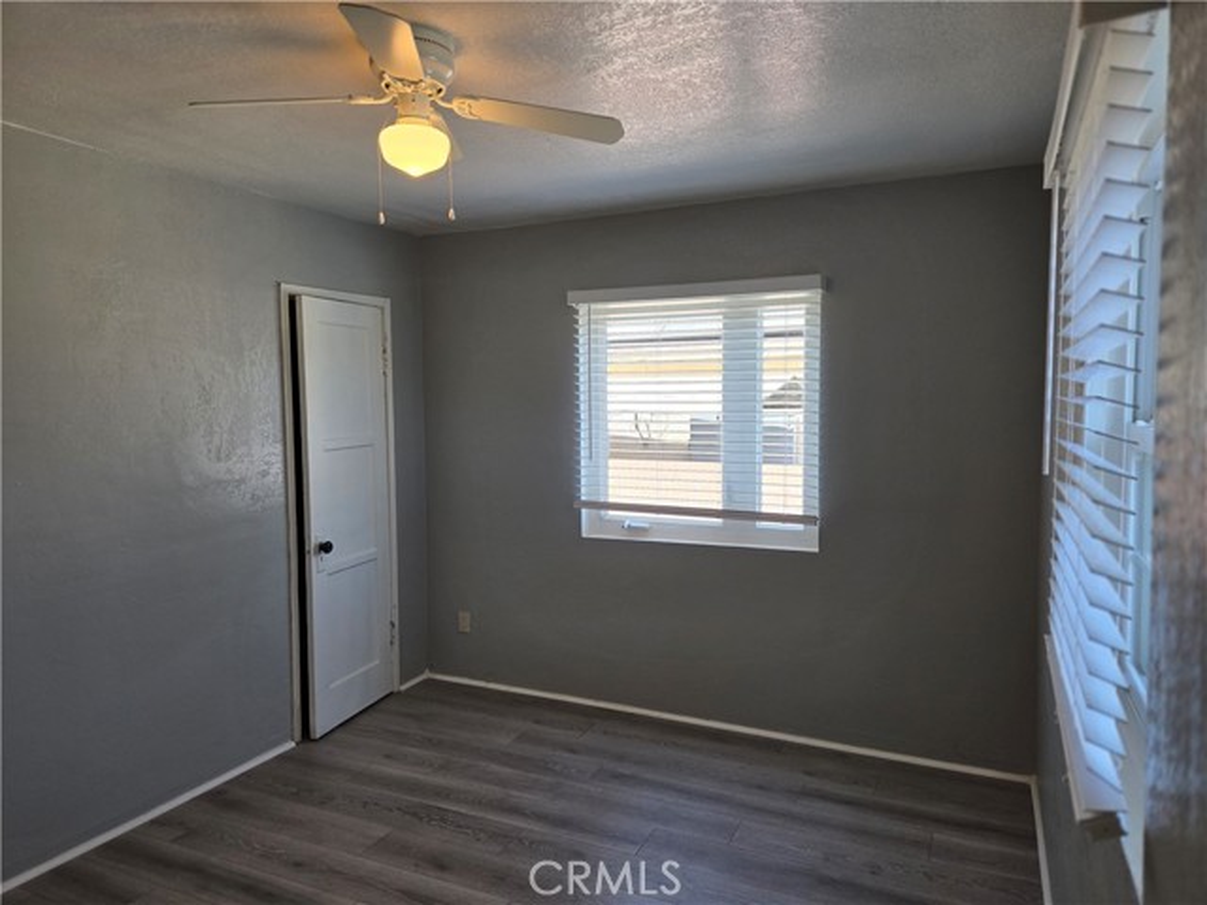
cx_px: 604
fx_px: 802
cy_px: 452
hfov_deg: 73.9
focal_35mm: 23
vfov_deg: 58.9
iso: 40
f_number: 1.8
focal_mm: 5.4
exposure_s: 1/120
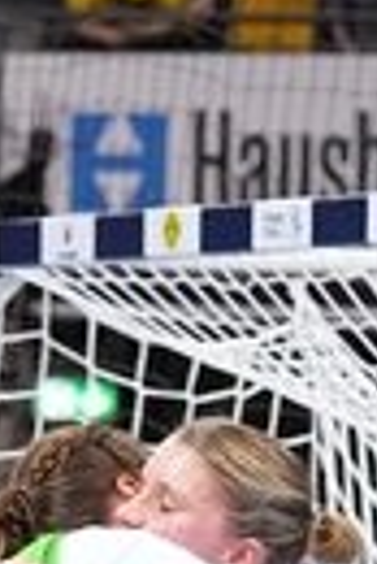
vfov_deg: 4.2
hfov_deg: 2.8
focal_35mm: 484
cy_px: 1184
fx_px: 7582
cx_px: 152
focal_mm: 70
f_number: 2.8
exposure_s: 1/1000
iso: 3200
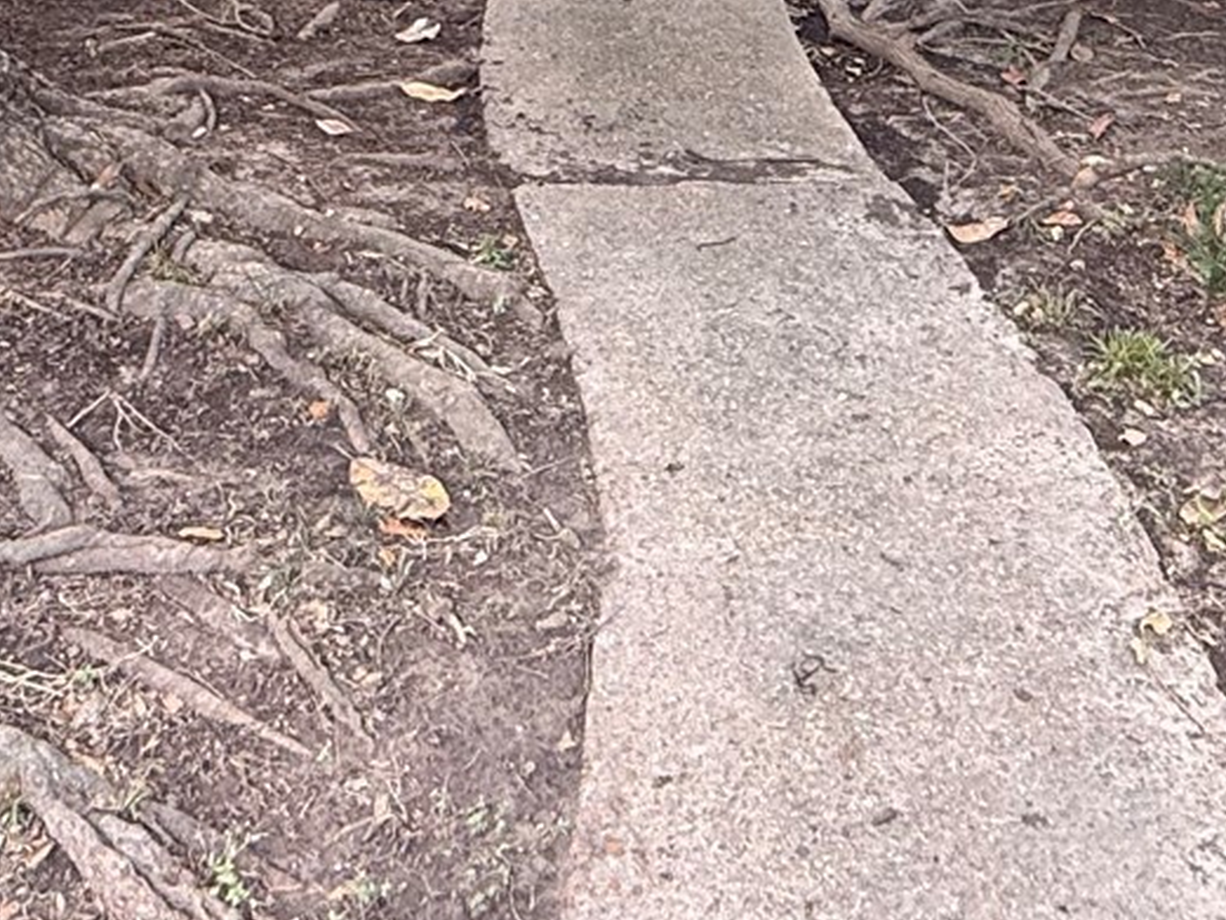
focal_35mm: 55
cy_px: -391
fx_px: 1948
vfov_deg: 22.6
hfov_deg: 34.9
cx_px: 701
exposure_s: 1/99
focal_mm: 2.22
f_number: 2.2
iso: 125
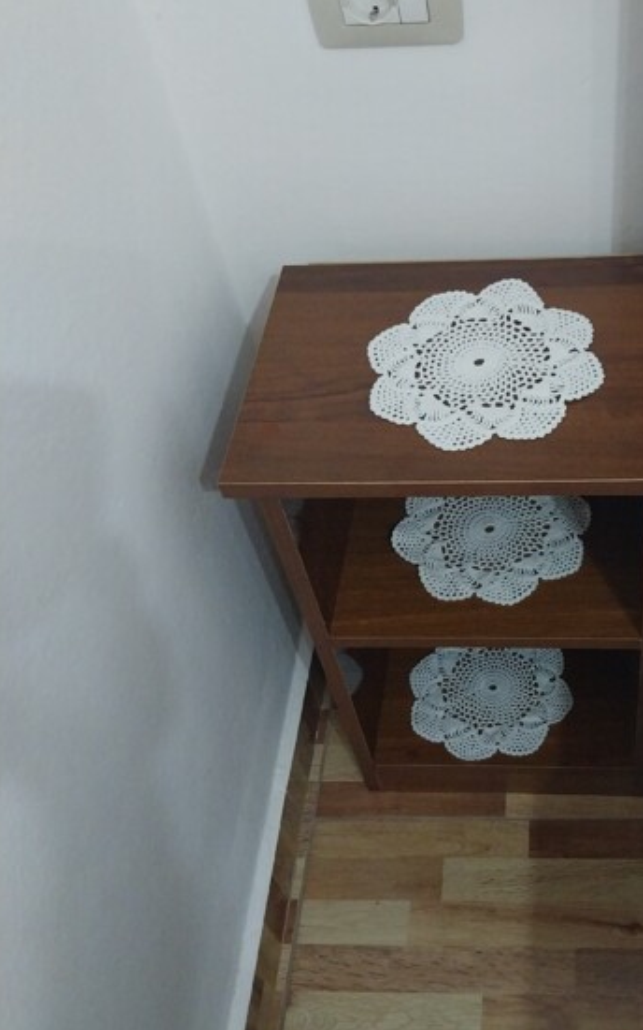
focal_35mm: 36
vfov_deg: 54.0
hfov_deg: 34.4
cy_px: 507
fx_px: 1010
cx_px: 499
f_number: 1.8
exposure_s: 1/25
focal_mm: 4
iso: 800
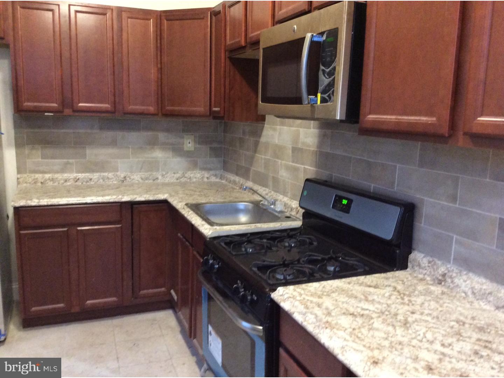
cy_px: 189
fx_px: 466
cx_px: 252
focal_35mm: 32
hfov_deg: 56.8
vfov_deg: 44.2
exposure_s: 1/20
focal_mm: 3.3
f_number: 2.4
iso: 250
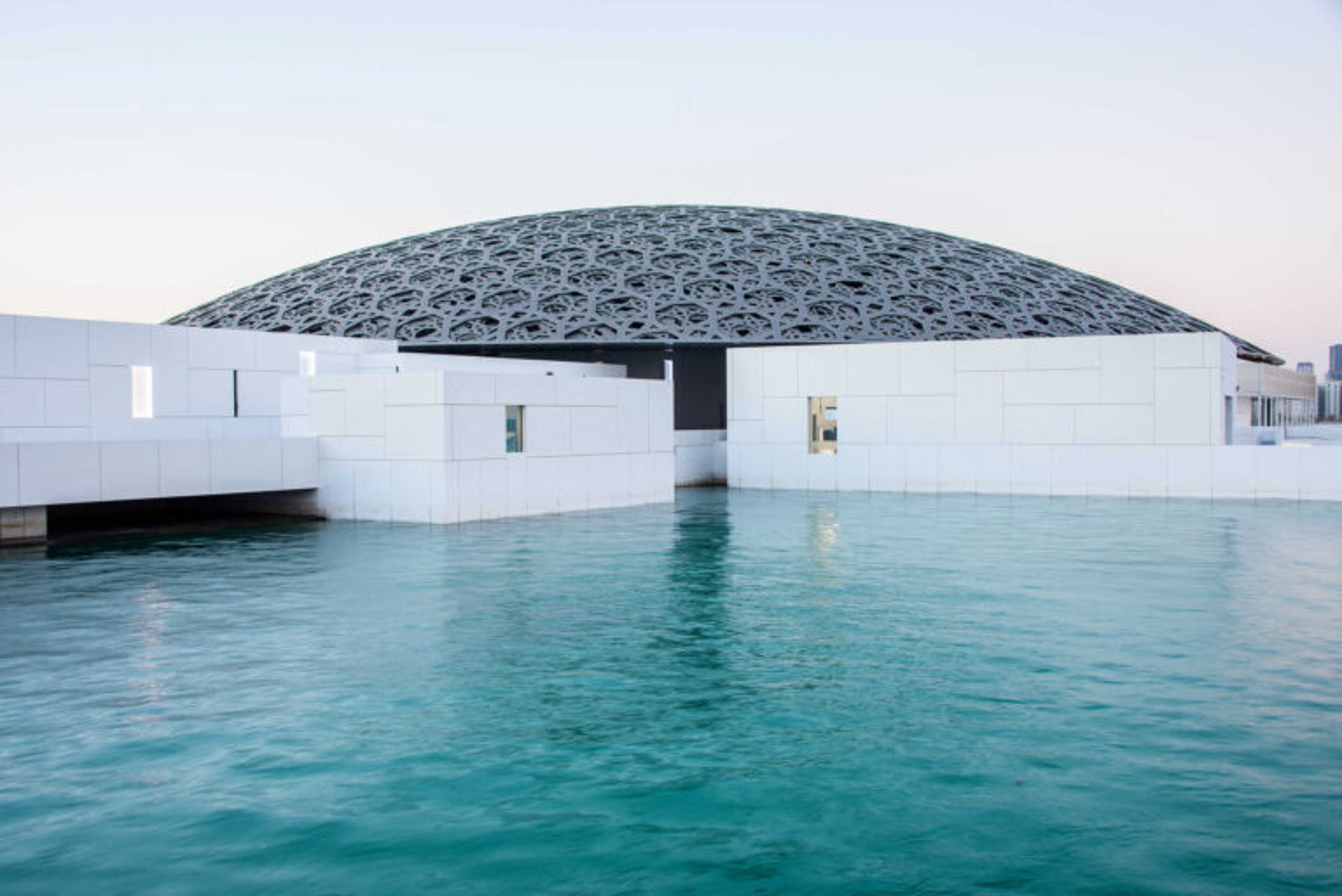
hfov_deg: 55.8
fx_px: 1268
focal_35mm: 34
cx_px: 671
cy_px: 448
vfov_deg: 38.9
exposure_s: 1/2
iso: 50
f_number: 10
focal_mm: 34
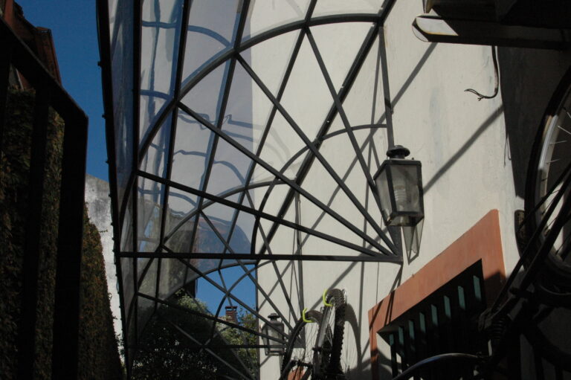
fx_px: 832
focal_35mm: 52
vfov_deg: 25.7
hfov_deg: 37.9
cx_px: 286
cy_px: 190
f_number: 16
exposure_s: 1/1000
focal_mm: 35
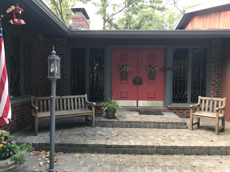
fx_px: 186
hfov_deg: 63.4
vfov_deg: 49.7
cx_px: 115
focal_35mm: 28
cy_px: 86
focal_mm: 3.99
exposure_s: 1/40
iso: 25
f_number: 1.8
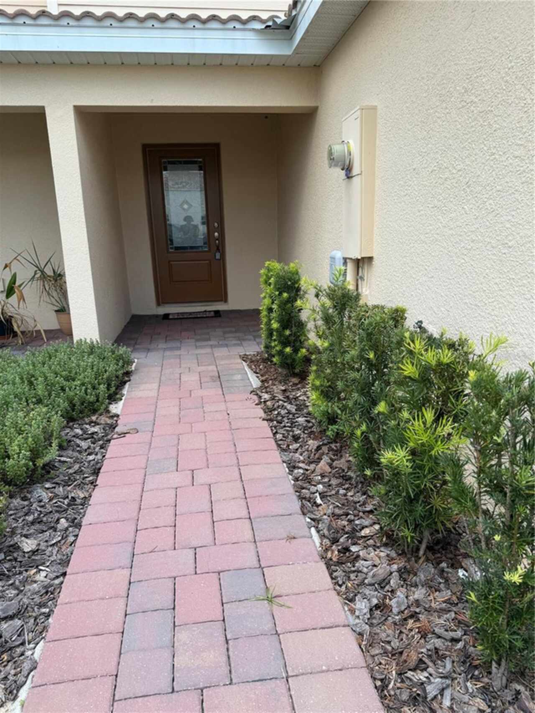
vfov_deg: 71.6
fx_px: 494
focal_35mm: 24
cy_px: 356
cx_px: 268
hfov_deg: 56.8
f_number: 1.78
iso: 80
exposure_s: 1/1437
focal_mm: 6.76
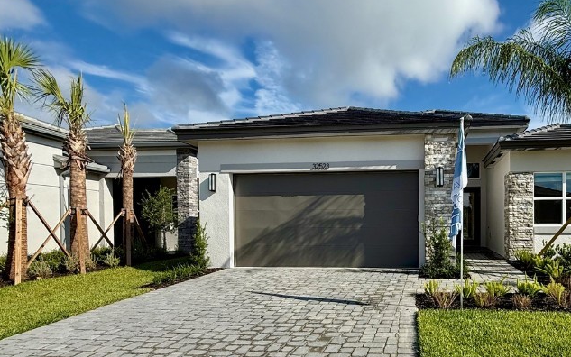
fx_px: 374
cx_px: 395
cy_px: 235
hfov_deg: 71.8
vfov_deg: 50.3
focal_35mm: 24
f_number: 2.2
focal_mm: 2.22
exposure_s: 1/2024
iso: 50
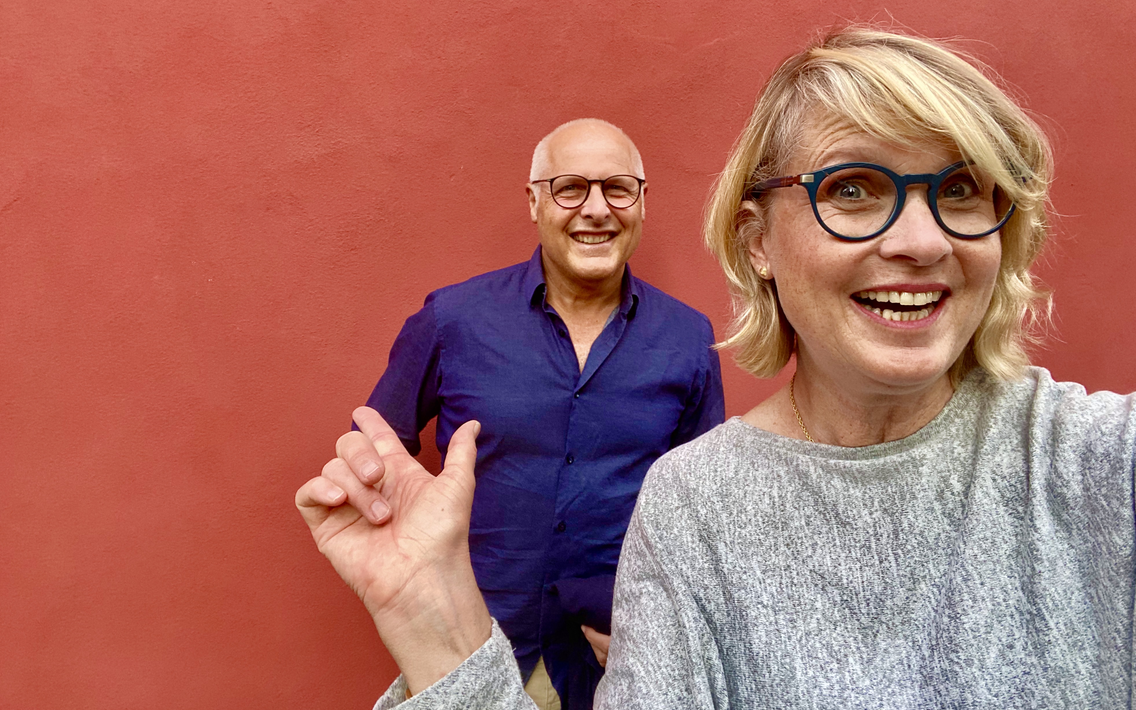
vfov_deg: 49.0
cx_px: 569
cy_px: 284
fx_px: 774
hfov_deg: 72.5
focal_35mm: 25
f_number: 2.2
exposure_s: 1/88
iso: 100
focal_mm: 2.71
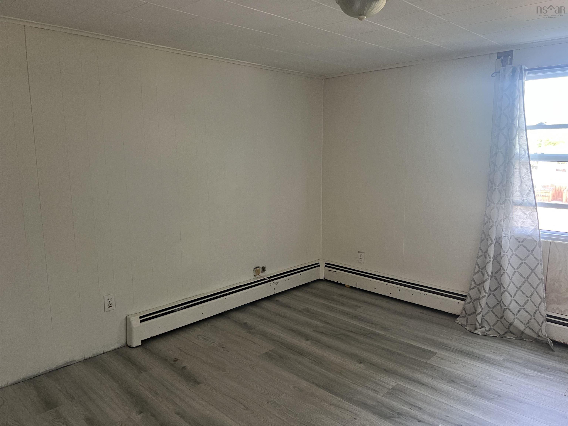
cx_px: 284
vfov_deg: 53.1
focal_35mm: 26
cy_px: 213
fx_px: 427
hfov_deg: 67.3
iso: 200
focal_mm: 5.7
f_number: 1.5
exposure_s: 1/60
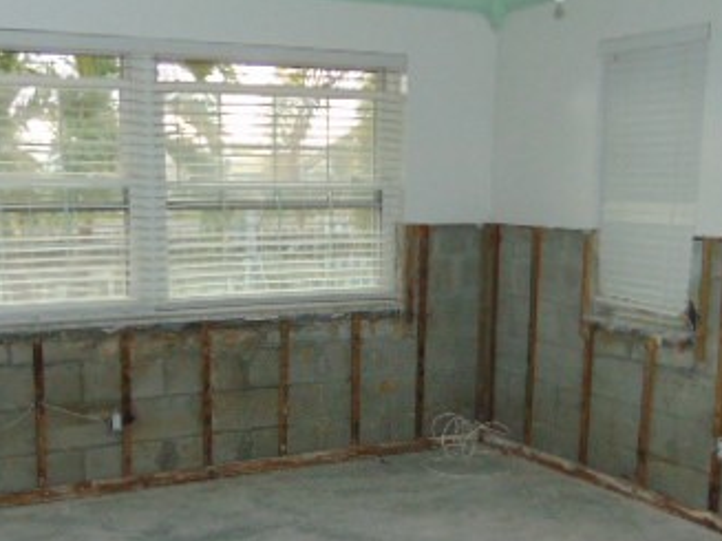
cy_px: 384
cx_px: 314
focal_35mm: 49
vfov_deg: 29.3
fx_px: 1022
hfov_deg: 38.9
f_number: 3
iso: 200
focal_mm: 4.5
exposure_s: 1/30
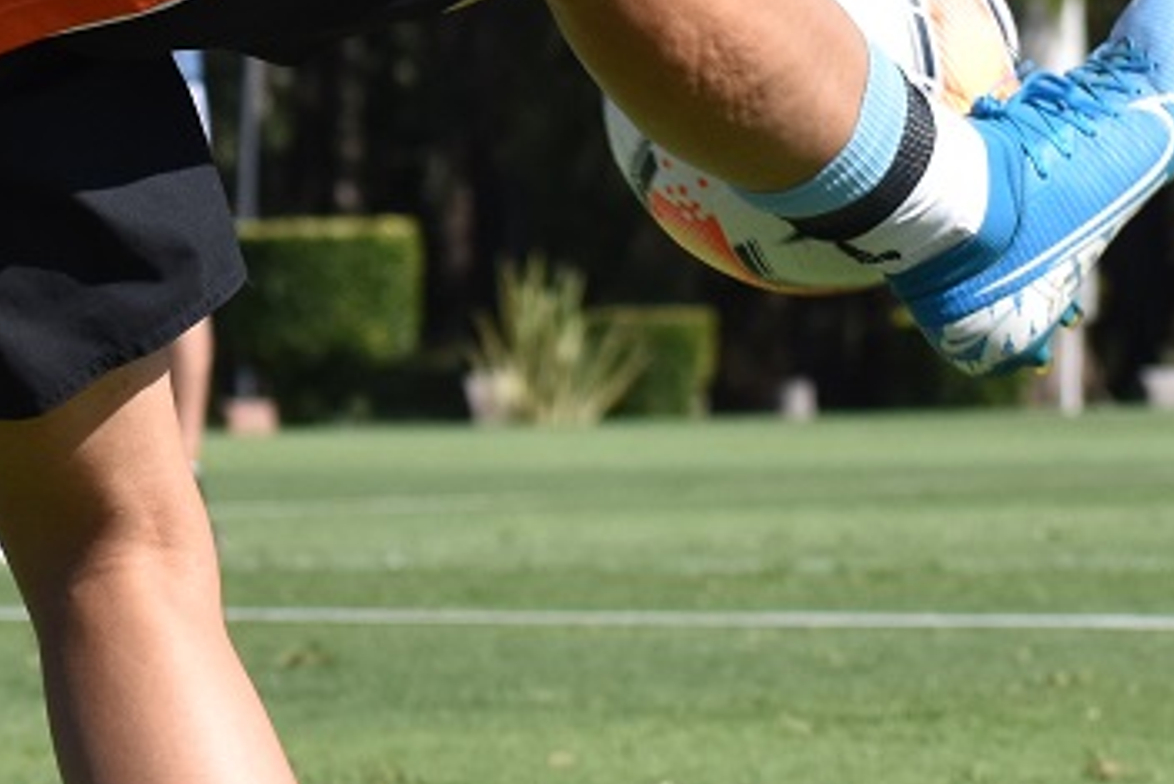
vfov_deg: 3.1
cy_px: -113
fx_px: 14582
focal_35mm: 447
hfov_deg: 4.6
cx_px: -100
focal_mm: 70
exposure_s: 1/1600
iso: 400
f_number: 7.1
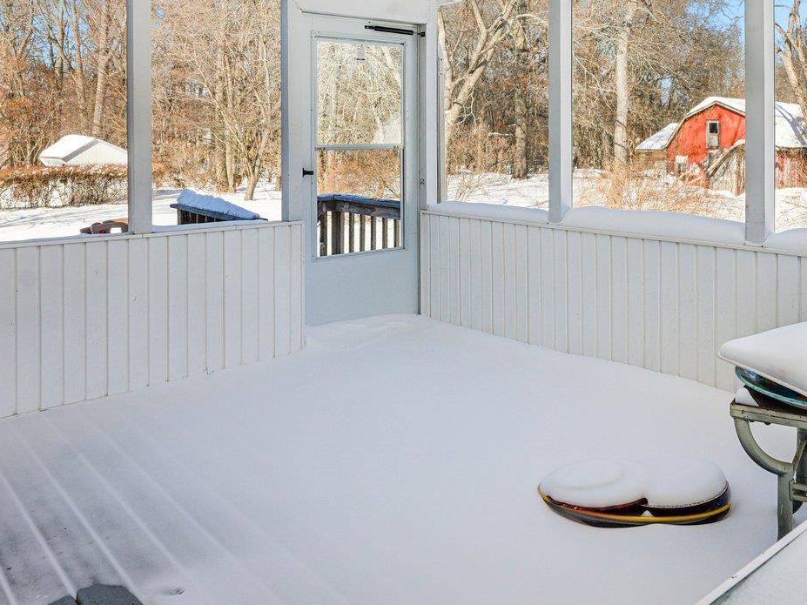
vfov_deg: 40.1
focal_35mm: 34
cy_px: 123
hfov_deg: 53.7
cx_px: 468
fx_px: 793
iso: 100
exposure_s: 1/160
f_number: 8
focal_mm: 16
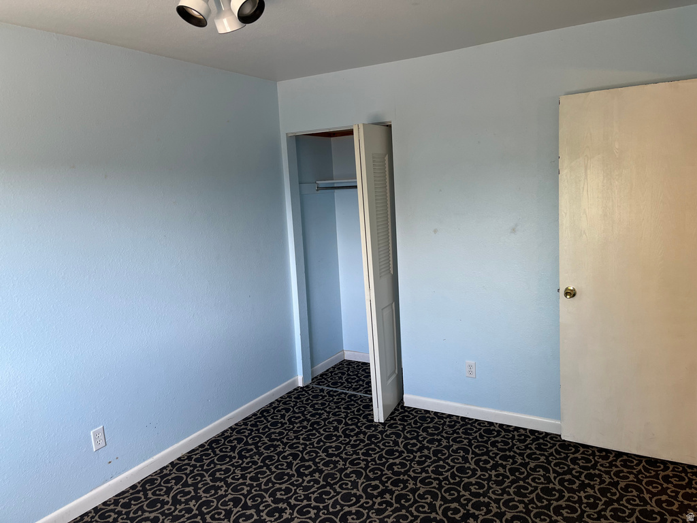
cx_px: 348
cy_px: 262
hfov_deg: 67.3
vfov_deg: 53.1
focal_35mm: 26
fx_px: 524
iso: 80
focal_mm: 5.1
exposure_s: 1/120
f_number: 1.6
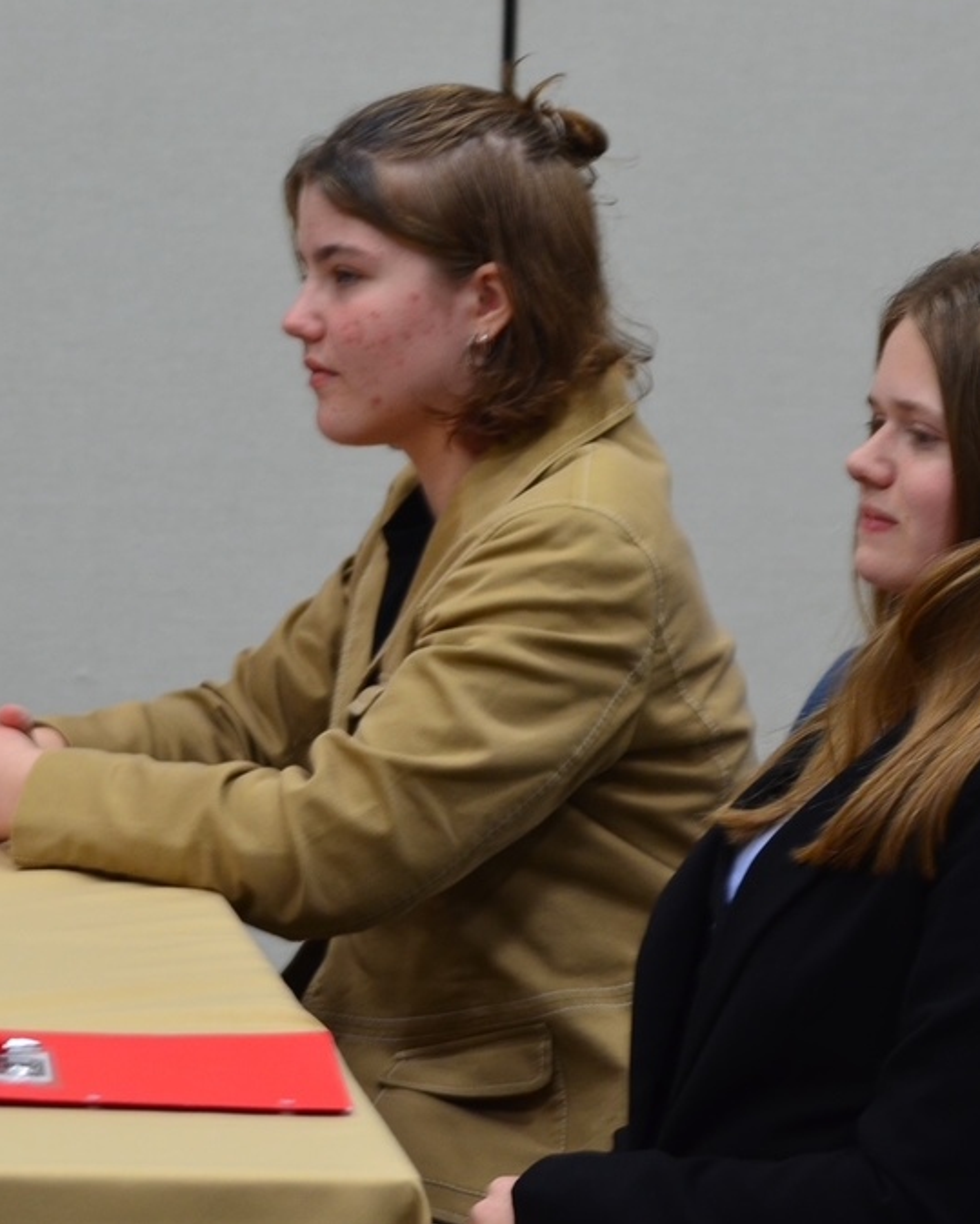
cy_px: 615
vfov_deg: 8.2
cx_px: 600
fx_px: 8514
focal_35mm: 235
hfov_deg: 6.6
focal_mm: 110
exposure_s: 1/15
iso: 800
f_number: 8
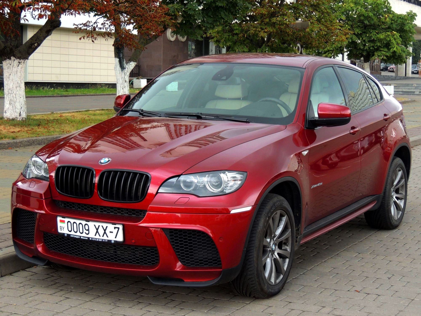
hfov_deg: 27.8
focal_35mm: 70
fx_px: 851
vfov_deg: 21.0
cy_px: 158
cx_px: 210
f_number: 3.9
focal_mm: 12.4
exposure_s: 1/60
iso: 250
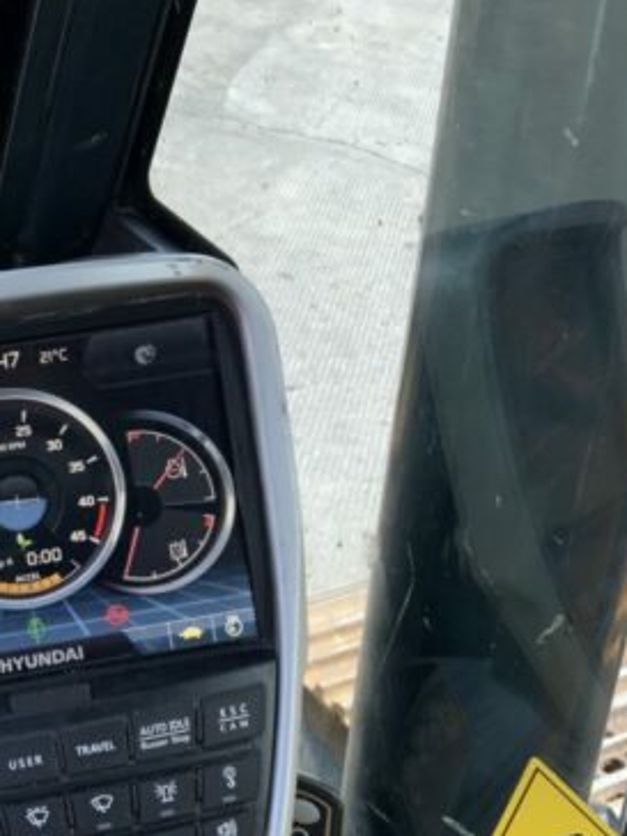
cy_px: 510
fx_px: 1232
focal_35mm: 51
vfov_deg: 37.3
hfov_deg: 27.6
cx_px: 73
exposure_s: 1/168
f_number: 1.8
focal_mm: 3
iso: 16
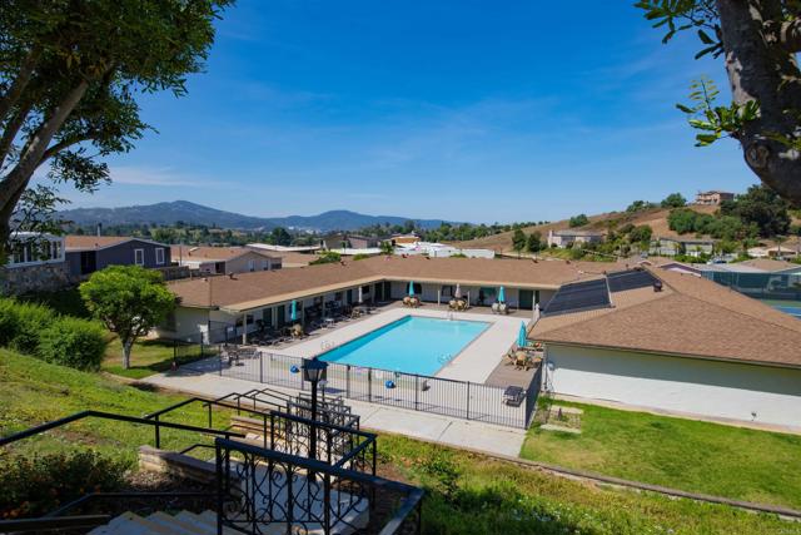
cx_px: 400
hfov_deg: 81.2
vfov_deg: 59.5
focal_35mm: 21
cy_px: 268
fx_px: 467
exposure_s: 1/250
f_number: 16
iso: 320
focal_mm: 21
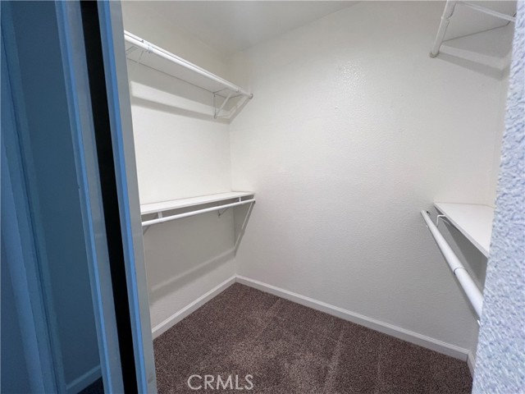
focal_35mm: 13
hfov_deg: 106.2
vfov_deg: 89.9
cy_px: 197
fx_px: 197
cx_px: 262
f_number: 1.8
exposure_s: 1/60
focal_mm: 1.57
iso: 160
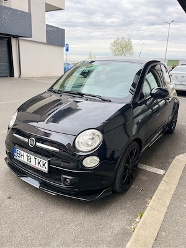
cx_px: 93
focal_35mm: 26
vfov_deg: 67.3
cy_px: 124
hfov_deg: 53.1
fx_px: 186
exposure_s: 1/215
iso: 40
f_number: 1.6
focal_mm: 5.1
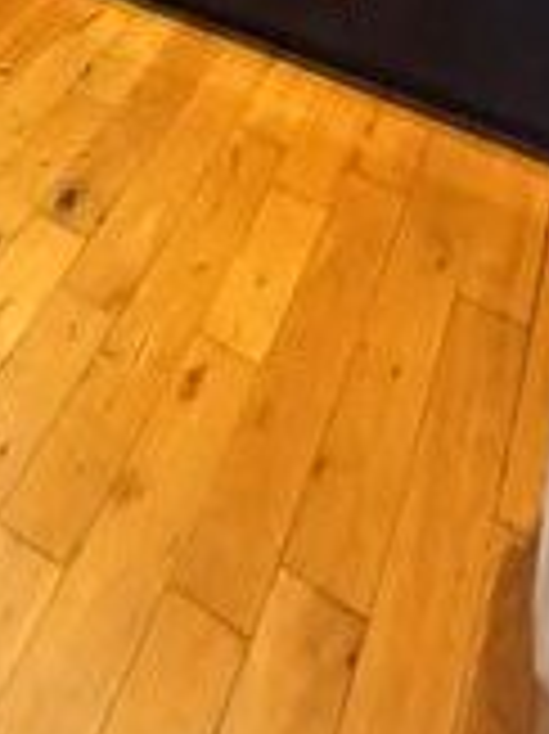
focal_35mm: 42
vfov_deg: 29.3
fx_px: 889
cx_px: 184
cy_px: -344
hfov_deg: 34.0
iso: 250
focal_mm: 1.13
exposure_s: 1/25
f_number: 2.2
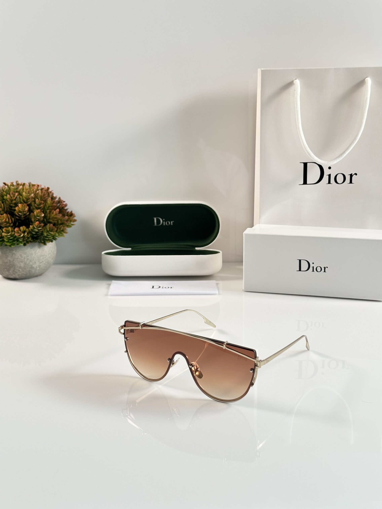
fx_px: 706
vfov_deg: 39.7
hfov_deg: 30.3
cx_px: 191
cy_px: 254
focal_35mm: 48
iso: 80
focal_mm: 6.86
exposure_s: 1/100
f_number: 1.78
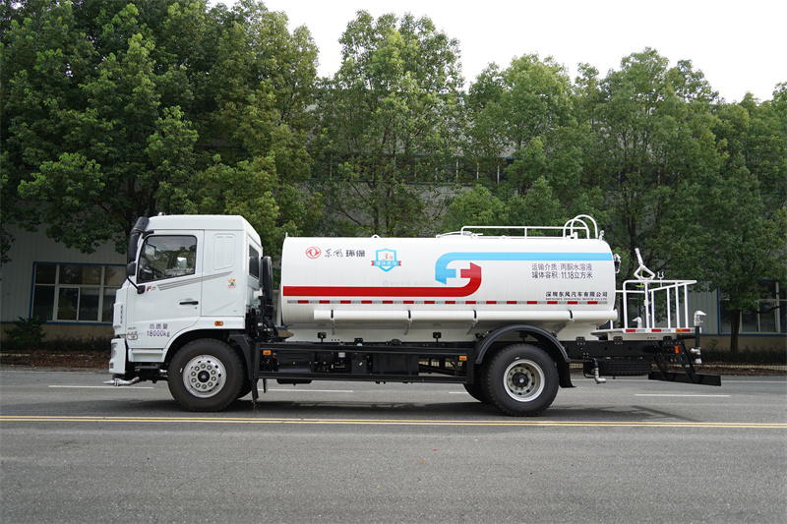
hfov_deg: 58.7
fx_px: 699
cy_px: 262
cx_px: 394
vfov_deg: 41.1
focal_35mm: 32
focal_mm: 32
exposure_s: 1/640
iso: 100
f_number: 3.2
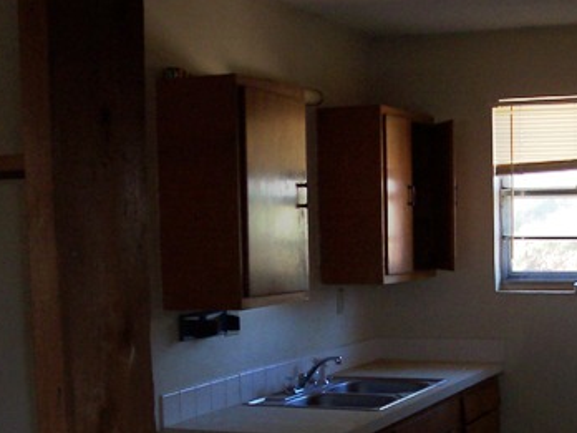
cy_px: 343
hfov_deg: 28.4
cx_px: 375
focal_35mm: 68
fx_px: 1133
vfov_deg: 21.4
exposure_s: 1/60
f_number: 2.8
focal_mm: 5.6
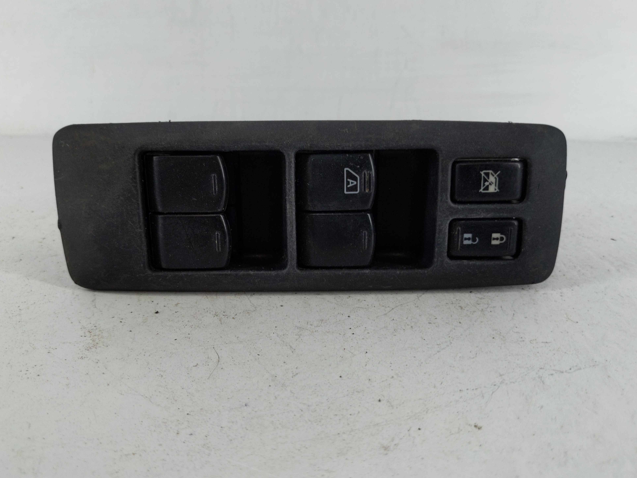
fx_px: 478
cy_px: 242
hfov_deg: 67.3
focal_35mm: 26
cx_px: 308
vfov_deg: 53.1
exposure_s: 1/124
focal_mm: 4.38
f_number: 1.73
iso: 61
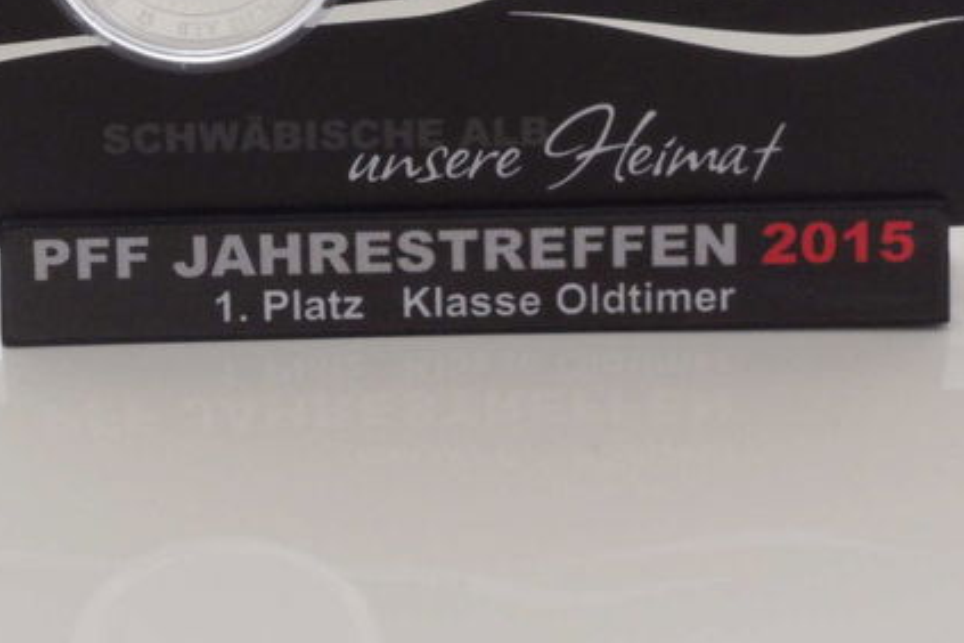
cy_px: 80
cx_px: 495
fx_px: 4445
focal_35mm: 166
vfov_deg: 8.2
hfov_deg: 12.4
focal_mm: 10.9
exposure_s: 1/30
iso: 280
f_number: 4.2
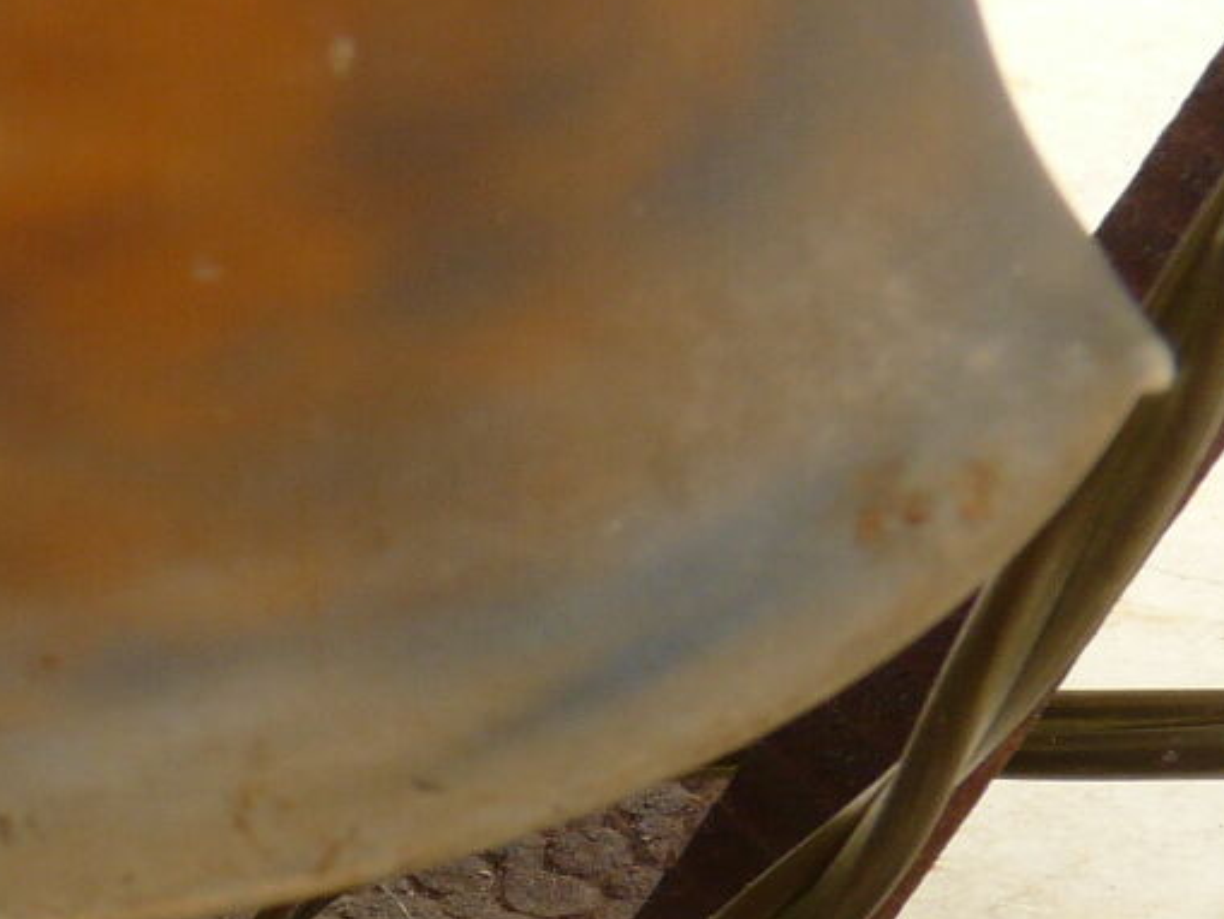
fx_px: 3112
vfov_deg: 15.7
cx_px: -243
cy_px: 1289
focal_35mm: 88
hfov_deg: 20.8
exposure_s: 1/100
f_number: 4
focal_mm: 4.6
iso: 100
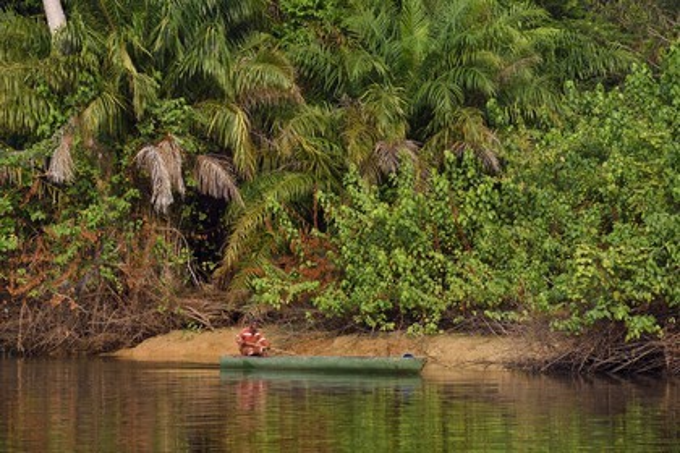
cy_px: 226
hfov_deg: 10.3
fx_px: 3777
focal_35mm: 200
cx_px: 340
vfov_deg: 6.9
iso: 800
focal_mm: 200
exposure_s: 1/1000
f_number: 8
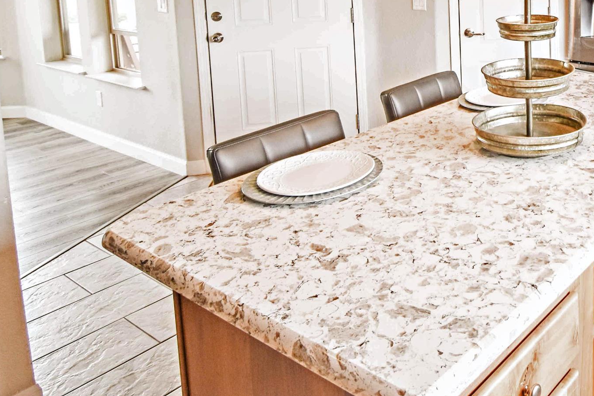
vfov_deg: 35.1
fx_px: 561
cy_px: -5
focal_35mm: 34
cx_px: 543
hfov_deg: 49.3
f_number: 4.5
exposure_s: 1/60
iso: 320
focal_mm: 10
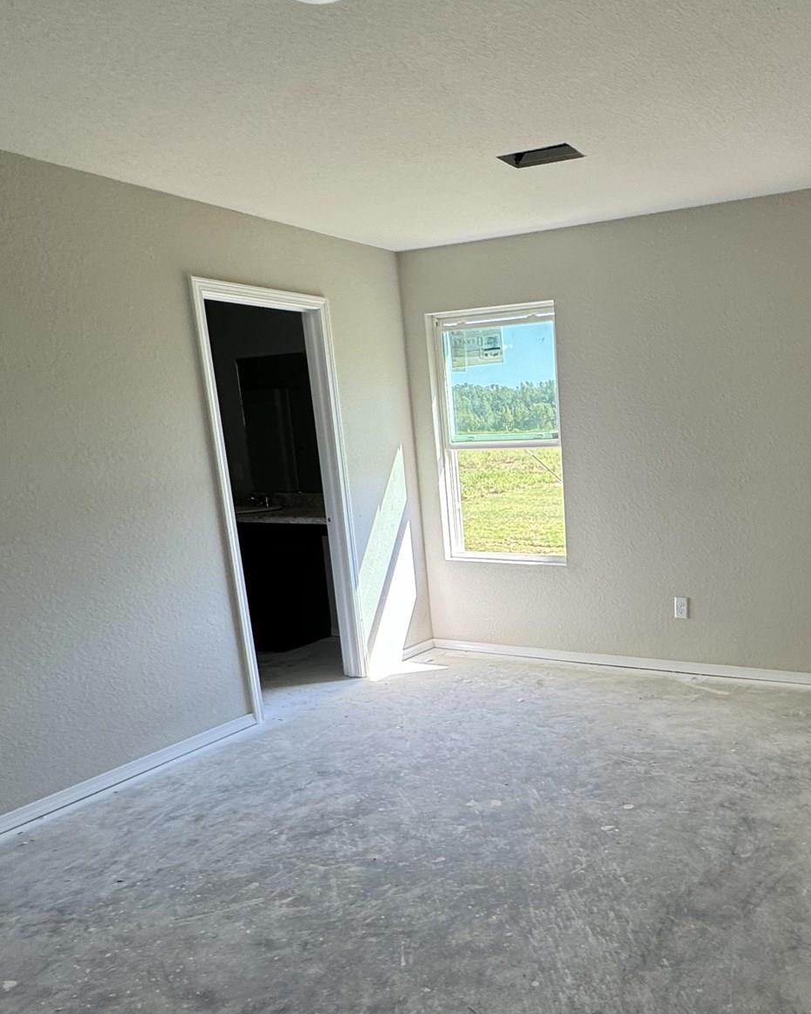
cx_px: 613
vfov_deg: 63.5
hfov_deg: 50.9
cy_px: 609
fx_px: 810
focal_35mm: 27
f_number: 2.2
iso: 40
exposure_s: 1/99
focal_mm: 2.22
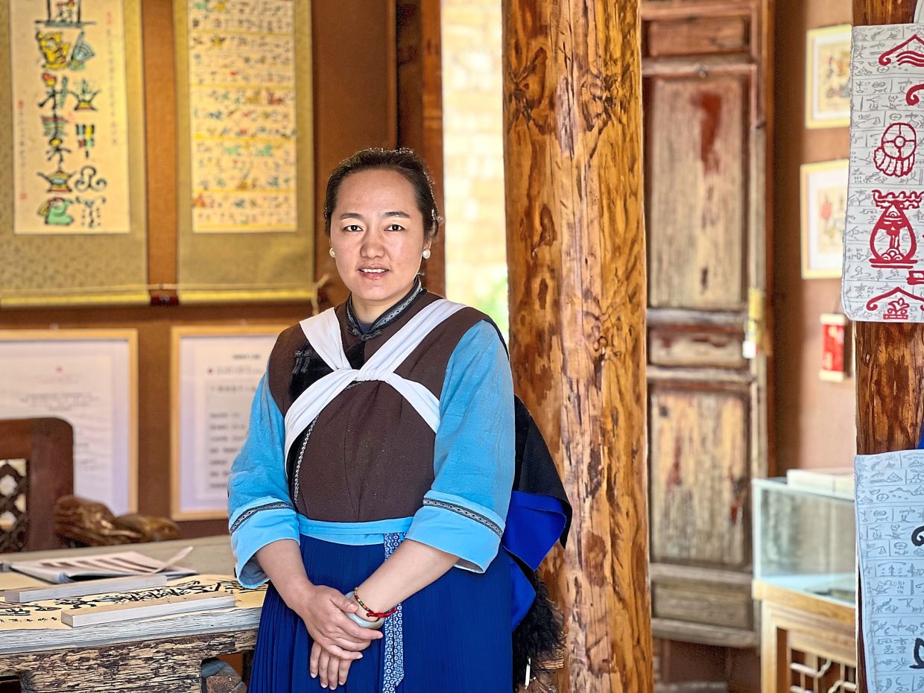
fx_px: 2055
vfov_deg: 19.1
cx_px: 462
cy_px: 346
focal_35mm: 77
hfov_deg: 25.3
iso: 160
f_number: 2.8
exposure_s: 1/40
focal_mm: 9
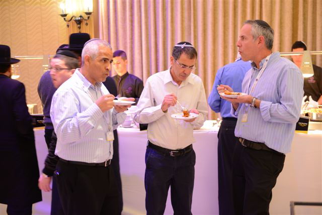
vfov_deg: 24.2
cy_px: 108
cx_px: 161
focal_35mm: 56
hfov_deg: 35.6
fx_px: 501
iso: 800
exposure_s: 1/40
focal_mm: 56
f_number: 2.8
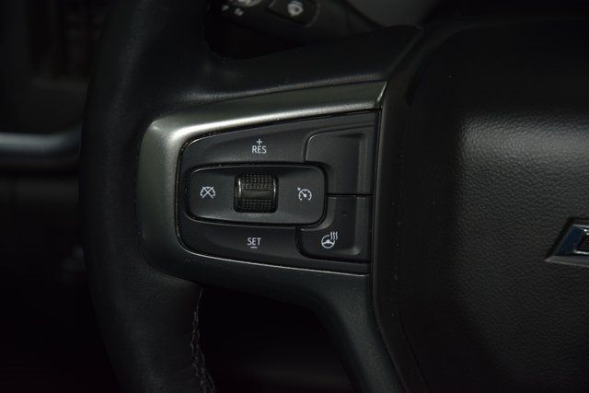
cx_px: 294
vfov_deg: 13.0
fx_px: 1718
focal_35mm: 105
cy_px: 196
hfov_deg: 19.5
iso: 900
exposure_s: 1/60
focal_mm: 70
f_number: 4.5
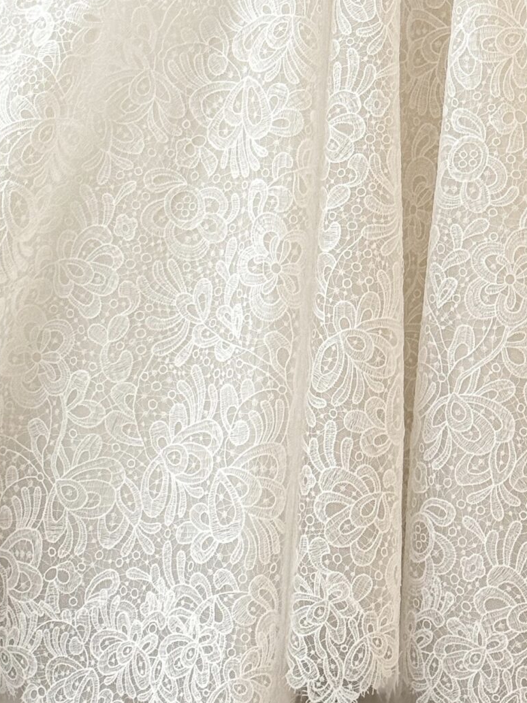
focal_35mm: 119
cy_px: -87
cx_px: 372
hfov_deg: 12.4
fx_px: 2417
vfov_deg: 16.0
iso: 80
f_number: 1.8
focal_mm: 6.86
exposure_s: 1/60
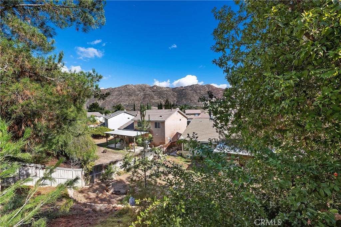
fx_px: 133
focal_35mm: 14
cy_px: 114
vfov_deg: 81.1
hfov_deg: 104.3
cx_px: 170
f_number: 18
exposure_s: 1/250
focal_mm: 14
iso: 500
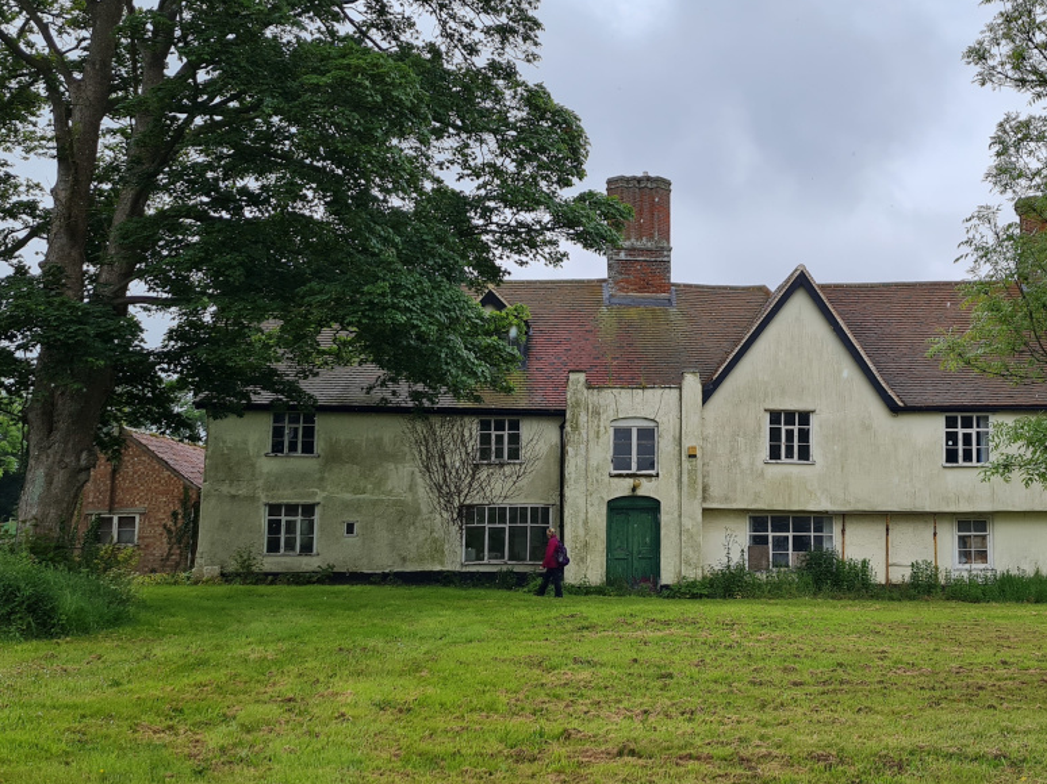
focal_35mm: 43
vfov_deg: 33.6
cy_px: 396
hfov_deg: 43.0
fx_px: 1300
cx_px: 730
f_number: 1.8
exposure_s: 1/2376
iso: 50
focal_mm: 5.4
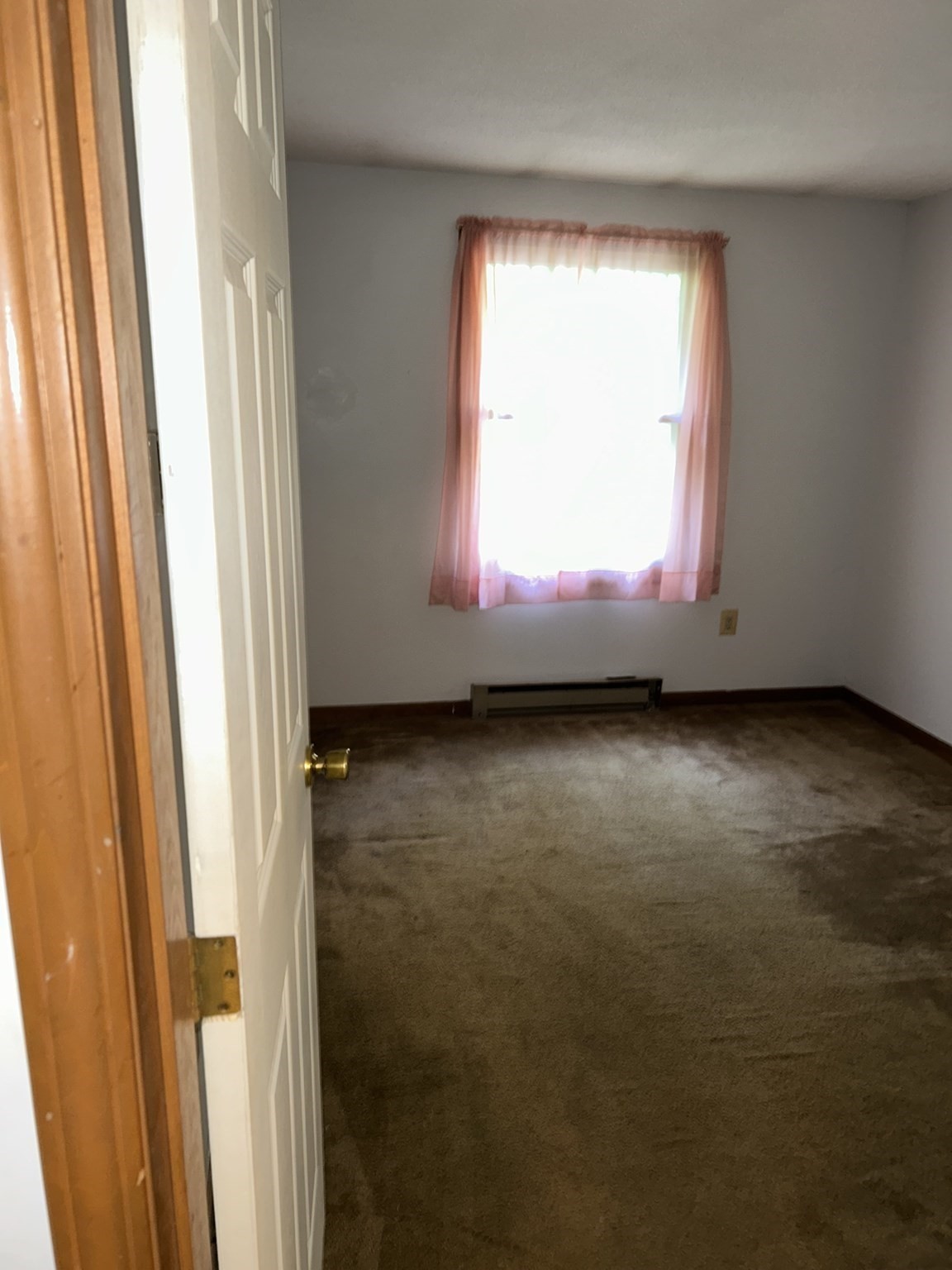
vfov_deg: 67.3
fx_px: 953
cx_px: 476
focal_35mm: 26
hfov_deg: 53.1
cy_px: 635
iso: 64
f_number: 1.5
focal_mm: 5.7
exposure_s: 1/9
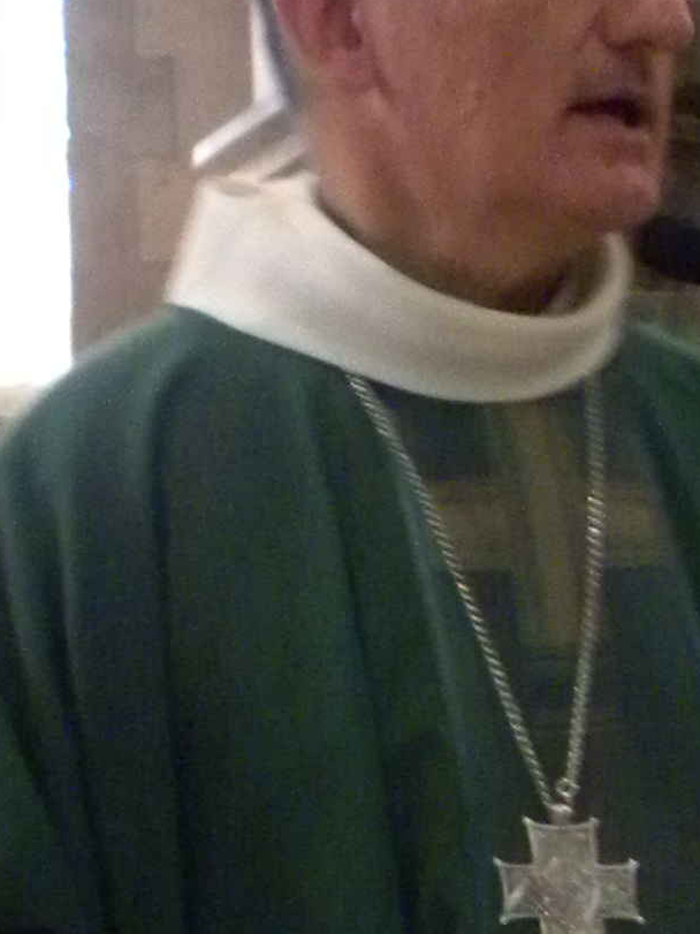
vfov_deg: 8.5
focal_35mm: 227
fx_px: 6122
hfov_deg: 6.5
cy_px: 1432
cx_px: 562
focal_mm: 8.2
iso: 400
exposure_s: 1/13.3
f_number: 3.2
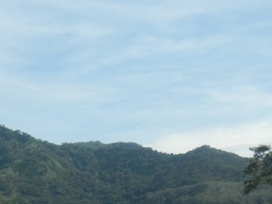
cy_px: 263
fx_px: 684
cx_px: 12
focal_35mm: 87
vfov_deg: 16.1
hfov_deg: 21.8
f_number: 7
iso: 160
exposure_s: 1/264
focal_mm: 5.4
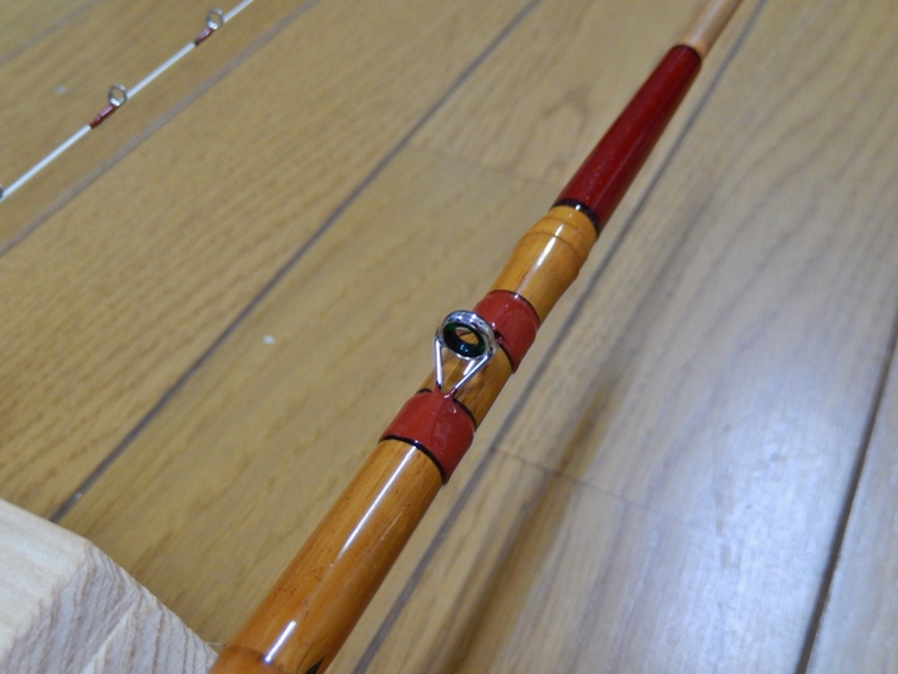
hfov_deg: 45.8
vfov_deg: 35.1
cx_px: 449
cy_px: 337
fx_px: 1064
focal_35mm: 41
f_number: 4.2
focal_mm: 7.3
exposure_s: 1/15
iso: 400
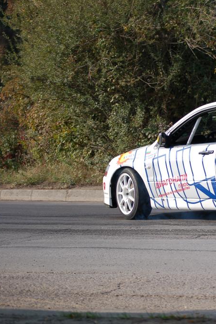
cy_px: 162
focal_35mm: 125
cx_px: 232
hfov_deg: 10.9
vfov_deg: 16.4
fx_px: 1123
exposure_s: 1/1000
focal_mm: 55
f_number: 4
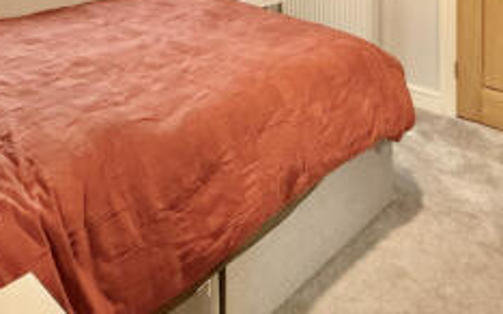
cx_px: 184
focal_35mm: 37
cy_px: -111
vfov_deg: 27.6
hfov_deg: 52.1
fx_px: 507
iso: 400
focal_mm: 2.22
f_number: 2.2
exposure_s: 1/50
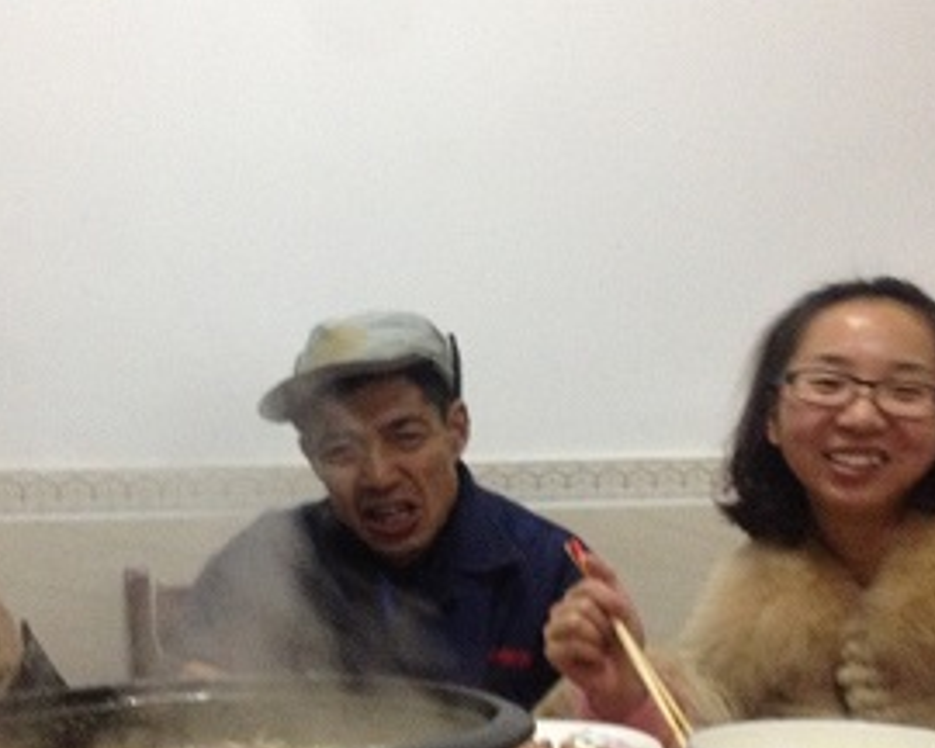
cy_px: 468
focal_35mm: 62
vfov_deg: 24.5
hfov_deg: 30.5
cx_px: 440
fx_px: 1716
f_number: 2.4
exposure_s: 1/20
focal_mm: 4.28
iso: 320
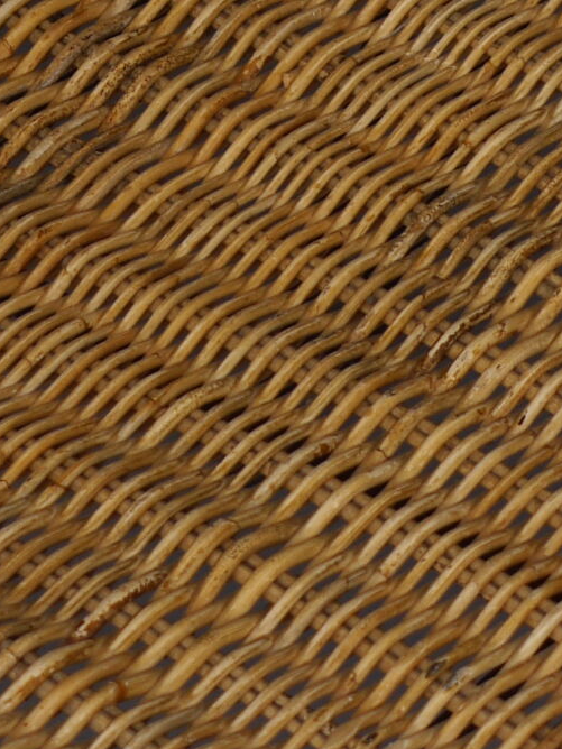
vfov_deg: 7.7
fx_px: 5477
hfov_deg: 5.9
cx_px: -10
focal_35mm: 253
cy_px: -242
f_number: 5.6
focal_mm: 30
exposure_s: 1/200
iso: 100
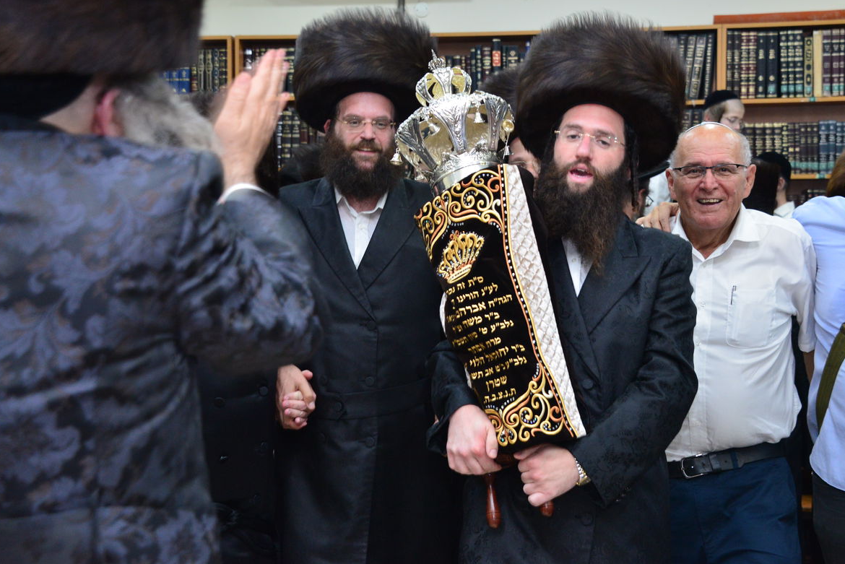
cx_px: 448
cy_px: 238
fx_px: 1573
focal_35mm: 67
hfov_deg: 30.1
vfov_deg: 20.3
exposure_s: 1/100
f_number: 5.6
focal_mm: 56
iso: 2500
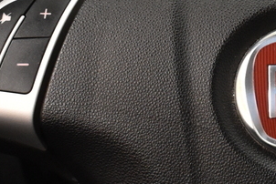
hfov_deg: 9.1
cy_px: 87
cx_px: 301
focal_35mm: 225
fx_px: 1727
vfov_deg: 6.1
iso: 1400
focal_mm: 28
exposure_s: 1/50
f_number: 4.2
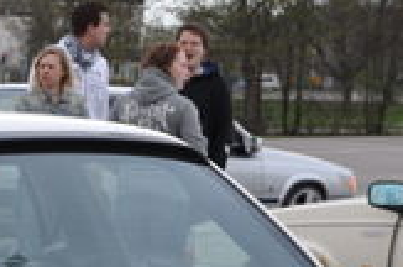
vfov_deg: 7.6
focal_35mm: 177
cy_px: 384
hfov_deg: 11.1
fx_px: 1978
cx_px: -225
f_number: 4.5
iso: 400
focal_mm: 30
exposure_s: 1/80
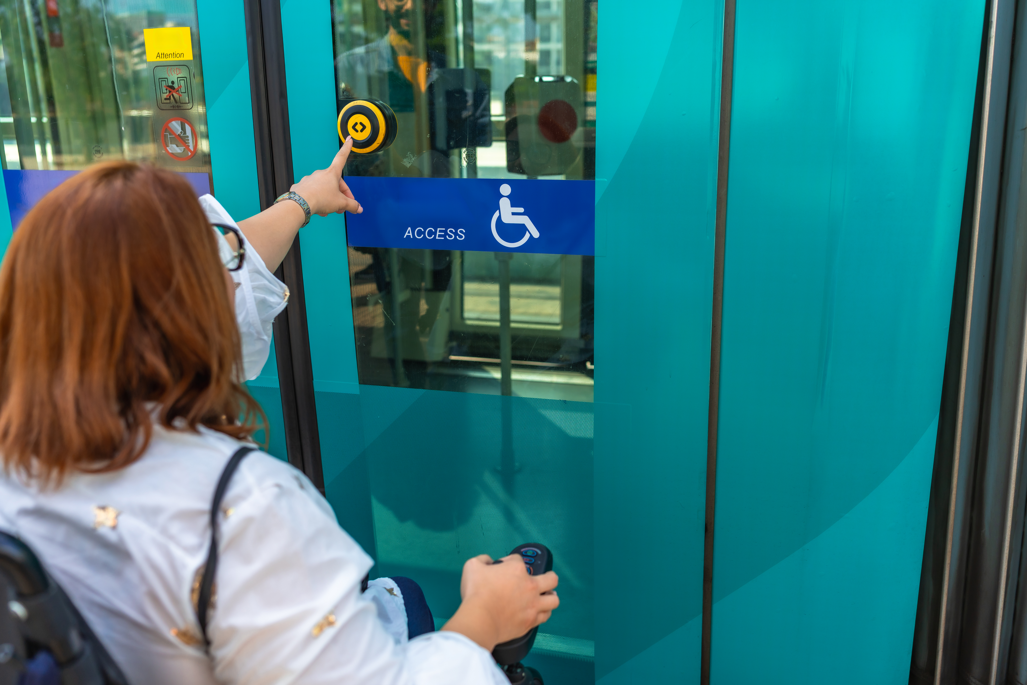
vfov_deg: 37.9
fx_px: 998
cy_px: 342
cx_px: 514
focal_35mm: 35
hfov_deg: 54.4
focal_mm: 35
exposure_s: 1/1000
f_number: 2.8
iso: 100
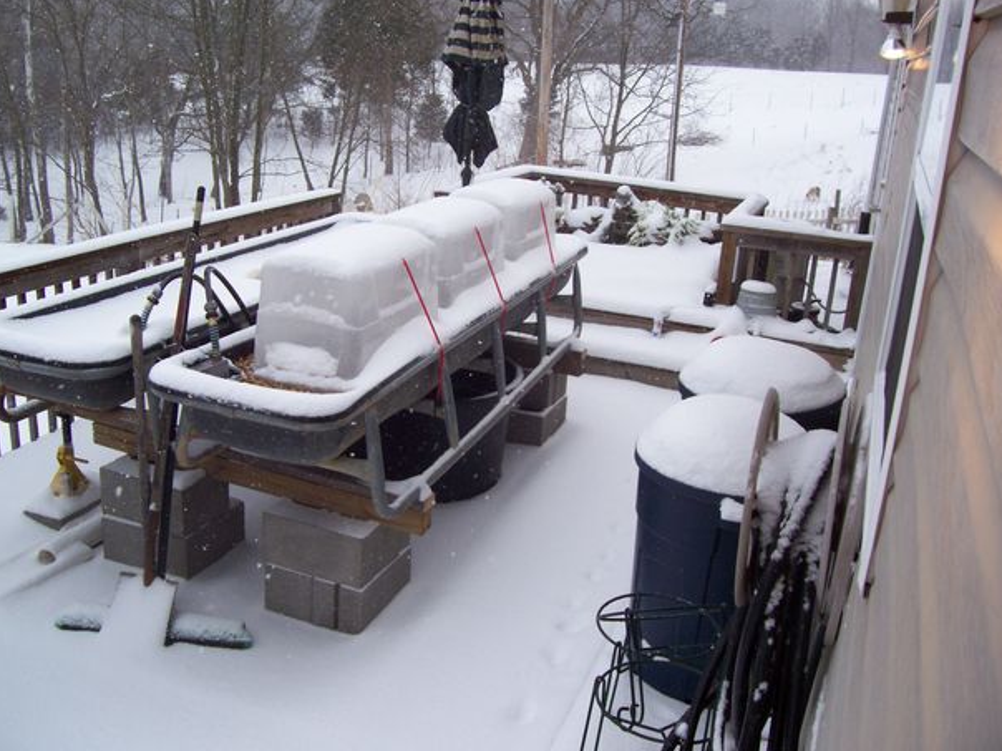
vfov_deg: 39.7
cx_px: 498
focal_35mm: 36
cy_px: 366
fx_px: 1042
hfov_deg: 51.4
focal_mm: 5.6
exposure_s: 1/641
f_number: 2.7
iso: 80
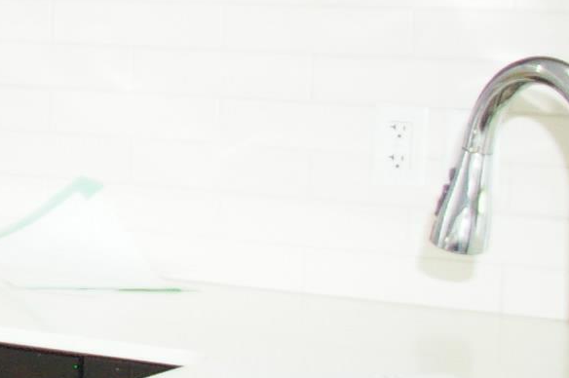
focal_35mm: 139
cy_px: -25
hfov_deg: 11.7
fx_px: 2194
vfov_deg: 9.8
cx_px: -863
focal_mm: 18
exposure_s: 1/60
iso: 800
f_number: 4.5
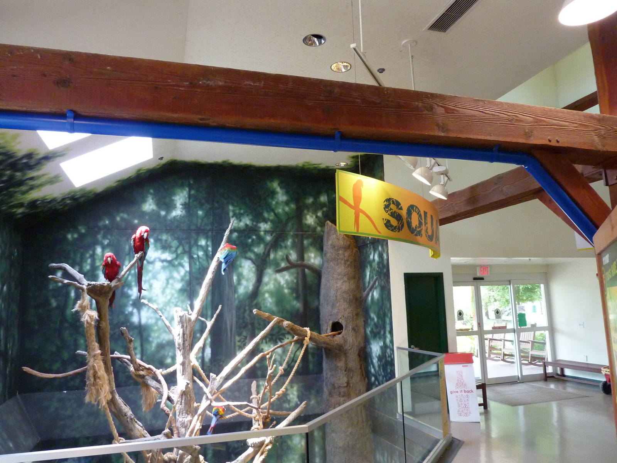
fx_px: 446
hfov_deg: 69.4
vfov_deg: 54.9
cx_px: 308
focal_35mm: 25
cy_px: 232
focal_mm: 4.1
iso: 400
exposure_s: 1/80
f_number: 3.3
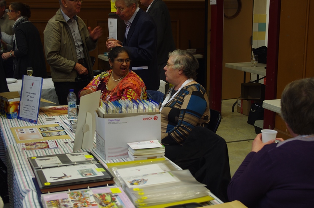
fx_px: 453
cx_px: 157
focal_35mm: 52
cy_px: 104
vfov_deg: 25.9
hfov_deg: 38.2
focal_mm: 35
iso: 200
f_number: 4.5
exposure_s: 1/20
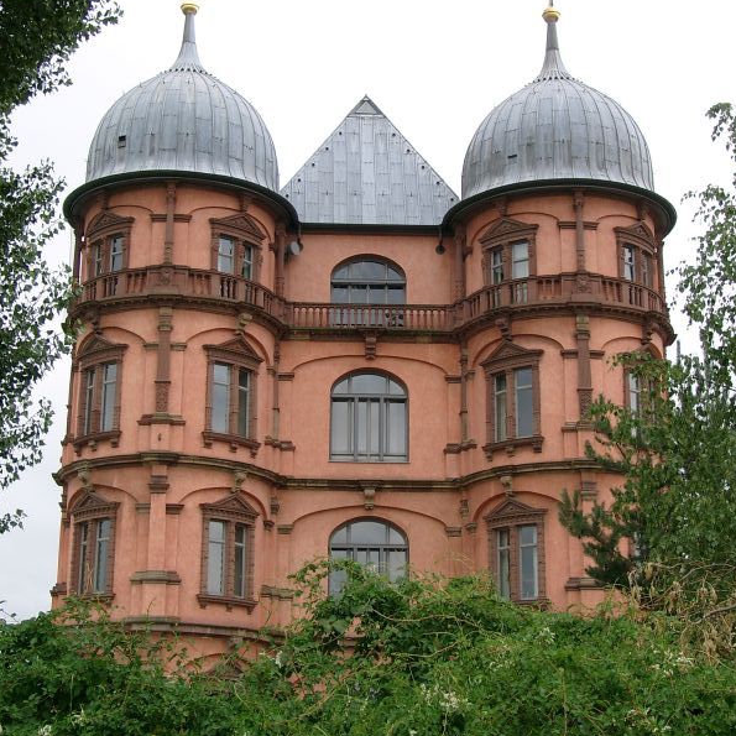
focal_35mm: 63
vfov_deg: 27.3
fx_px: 1515
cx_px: 369
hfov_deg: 27.3
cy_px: 344
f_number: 4
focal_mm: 11.05
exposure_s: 1/165
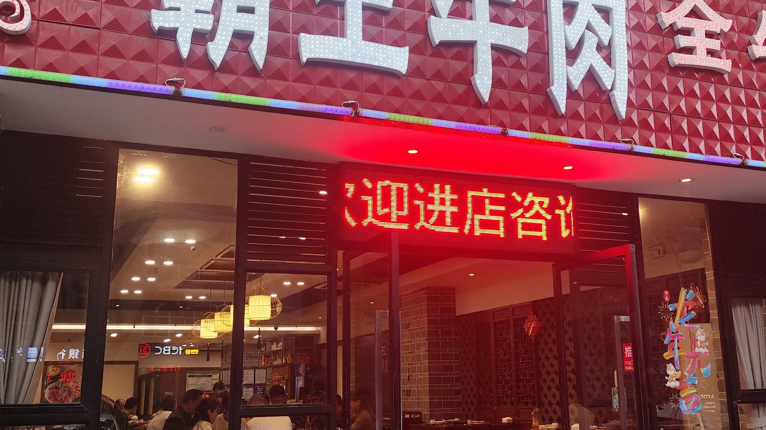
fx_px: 792
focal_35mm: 39
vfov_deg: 30.4
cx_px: 401
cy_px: 209
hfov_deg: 51.6
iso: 60
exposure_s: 1/100
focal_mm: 4.68
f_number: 1.8
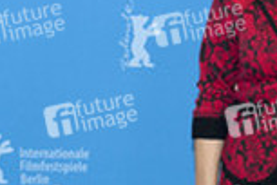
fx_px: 1816
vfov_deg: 5.8
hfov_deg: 8.5
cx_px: 404
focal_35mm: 236
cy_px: 71
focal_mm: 80
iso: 1600
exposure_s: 1/250
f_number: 7.1
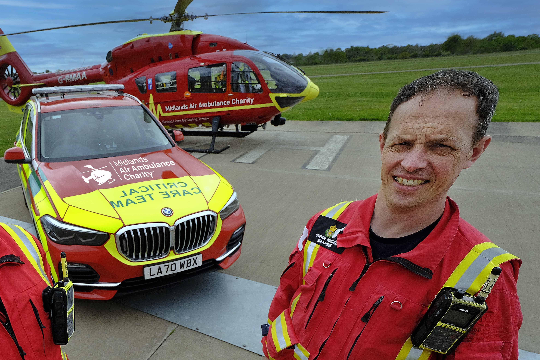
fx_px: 330
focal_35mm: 22
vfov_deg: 54.4
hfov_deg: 74.1
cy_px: 273
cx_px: 148
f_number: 6.4
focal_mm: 9.4
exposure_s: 1/1400
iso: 640
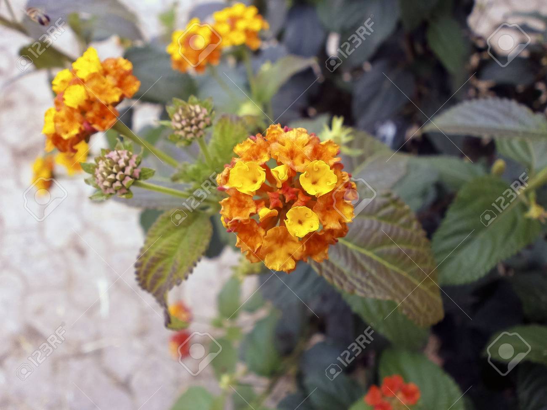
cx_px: 274
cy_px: 205
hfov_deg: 56.8
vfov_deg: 44.2
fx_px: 506
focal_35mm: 32
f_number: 3.1
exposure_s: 1/320
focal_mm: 5.8
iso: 100
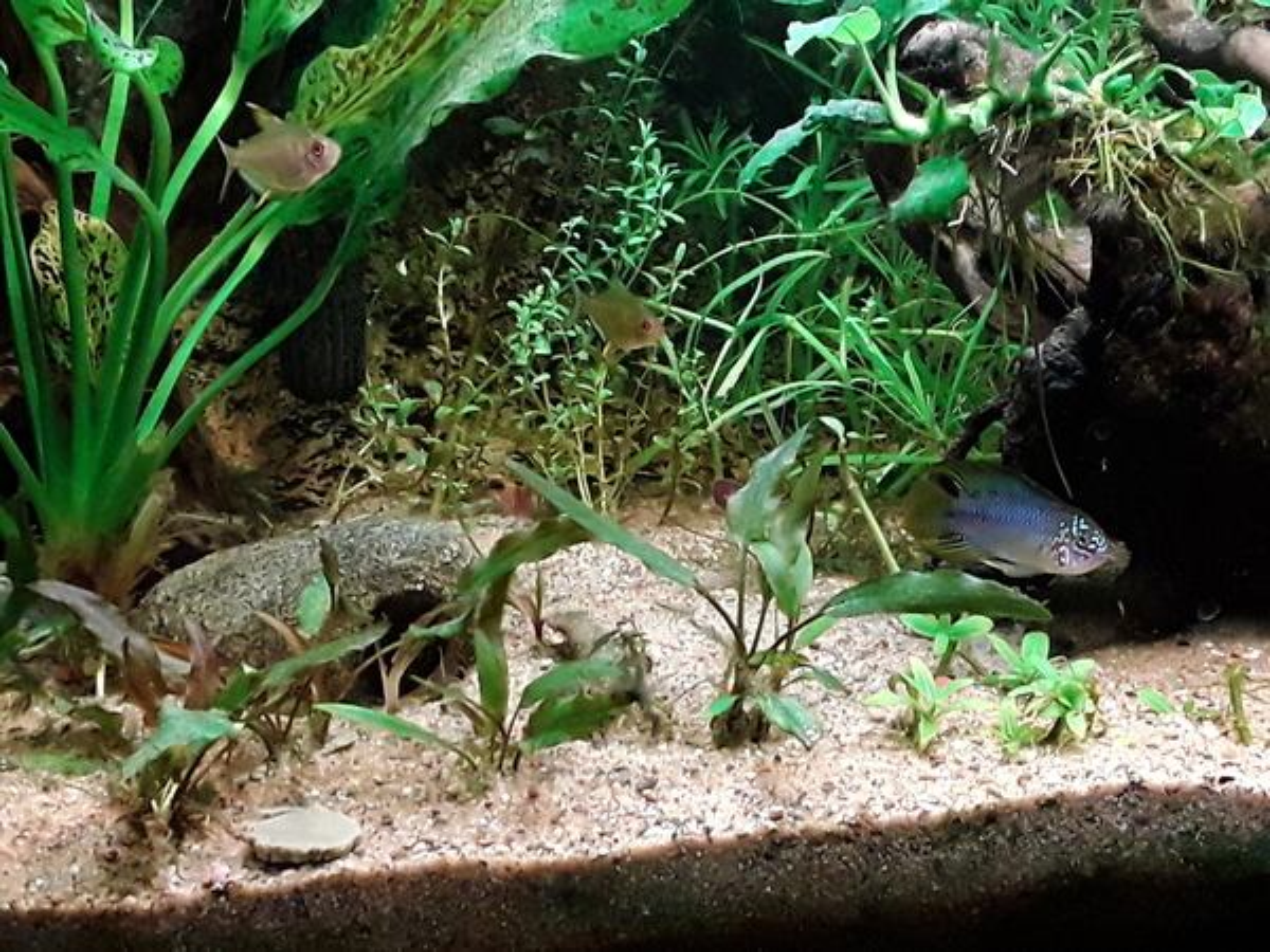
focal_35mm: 27
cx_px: 635
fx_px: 991
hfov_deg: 65.3
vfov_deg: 51.4
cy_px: 476
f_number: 1.9
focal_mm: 2.91
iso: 200
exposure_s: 1/33
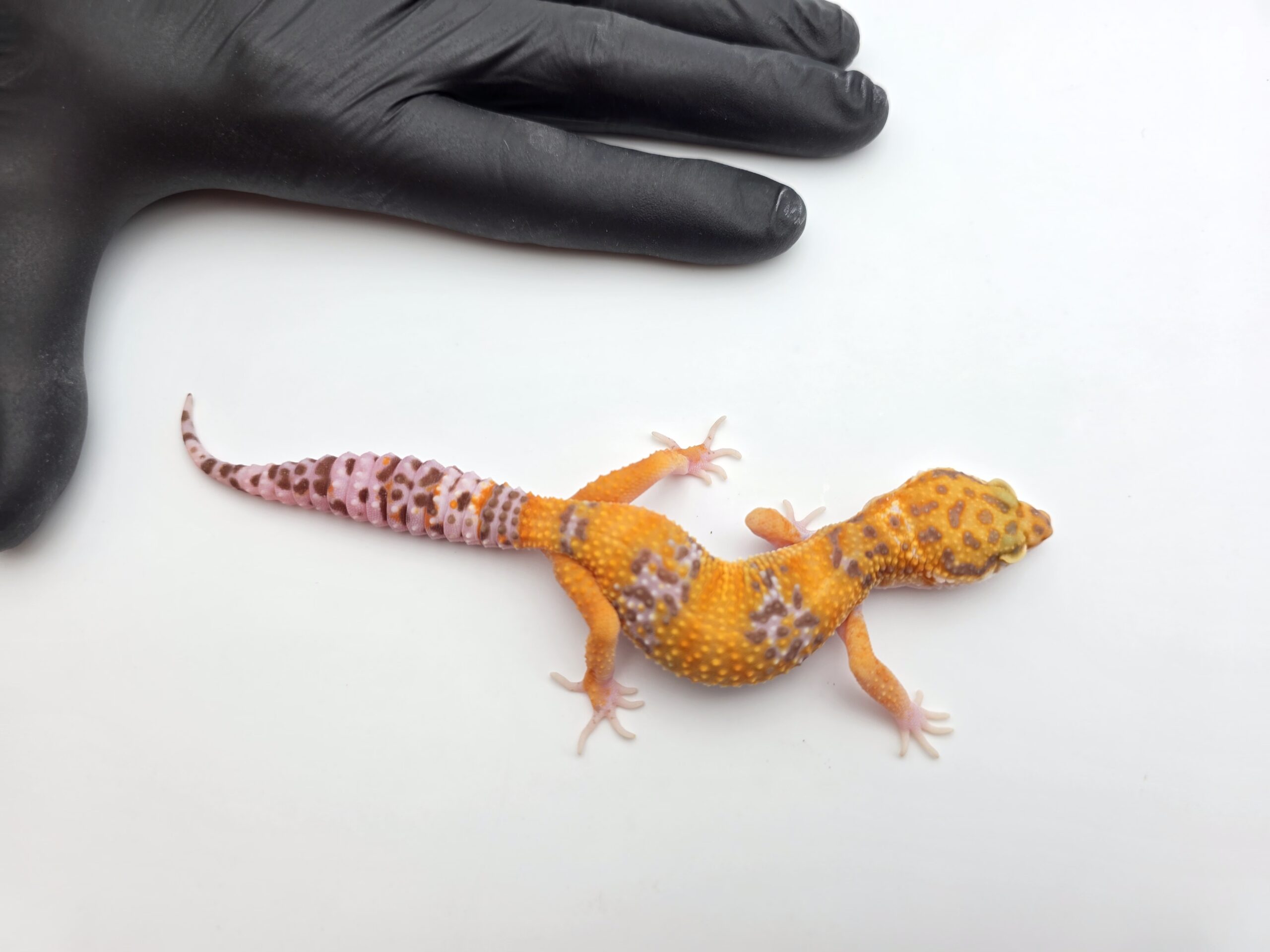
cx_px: 635
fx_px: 844
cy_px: 476
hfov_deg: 73.9
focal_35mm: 23
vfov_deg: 58.9
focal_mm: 6.3
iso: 40
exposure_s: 1/359
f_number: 1.7
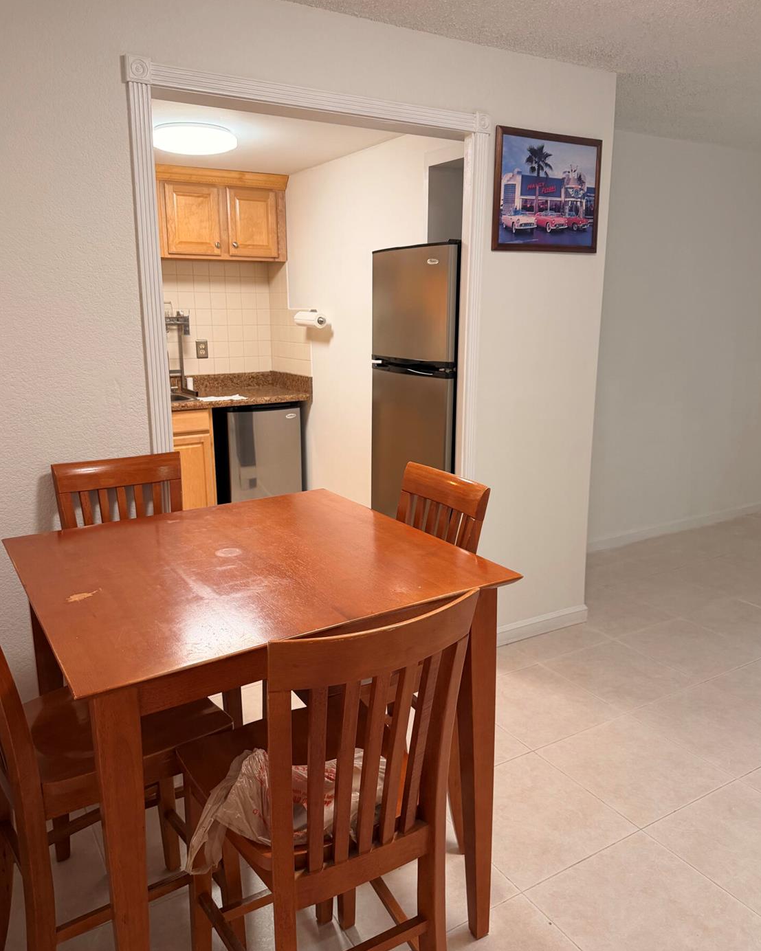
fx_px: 732
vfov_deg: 66.0
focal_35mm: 26
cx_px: 373
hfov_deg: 54.9
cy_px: 458
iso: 250
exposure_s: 1/60
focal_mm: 6.76
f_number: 1.78
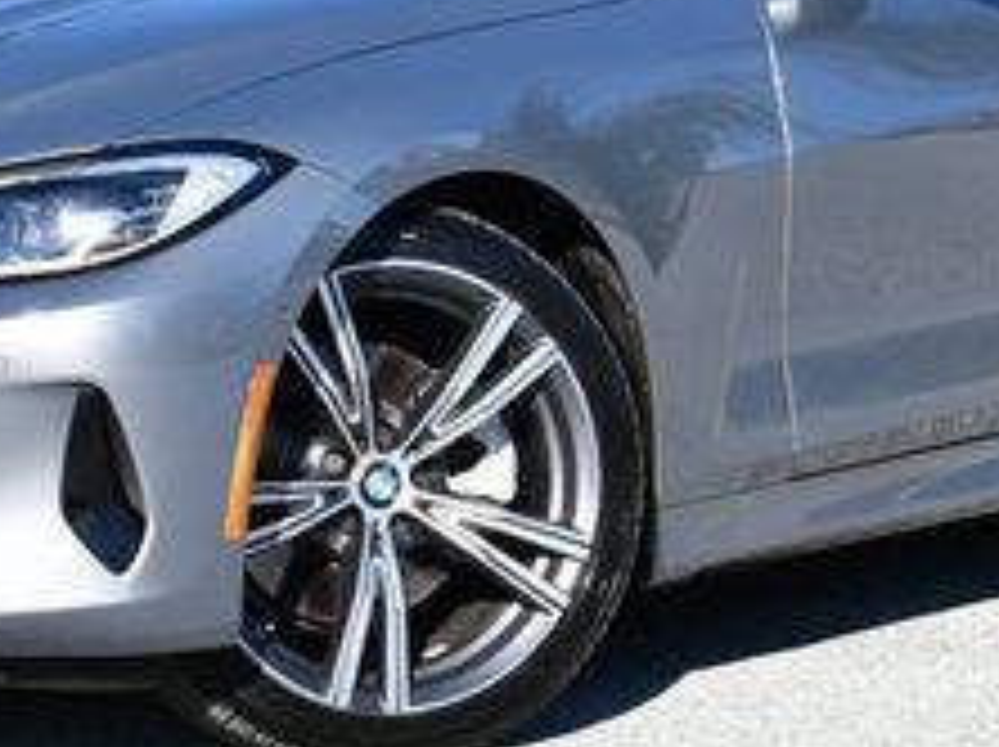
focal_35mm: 189
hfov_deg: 10.5
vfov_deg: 7.8
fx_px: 5449
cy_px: -45
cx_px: 432
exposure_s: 1/250
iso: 125
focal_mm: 34
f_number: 8
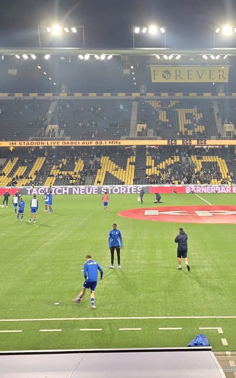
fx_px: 576
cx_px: 171
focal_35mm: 56
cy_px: 80
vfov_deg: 35.2
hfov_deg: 23.0
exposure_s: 1/50
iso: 40
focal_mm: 6.3
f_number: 1.7
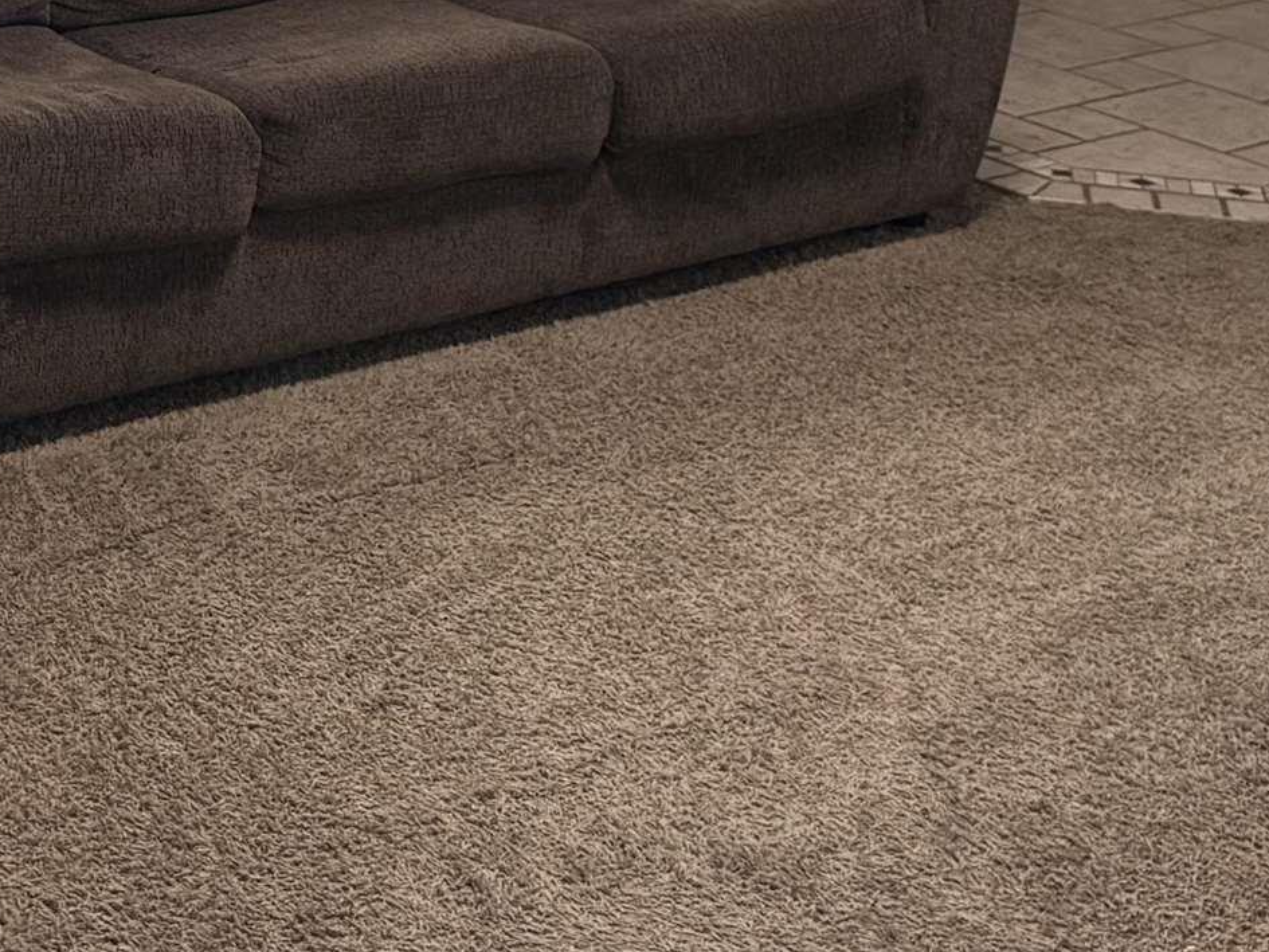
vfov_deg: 18.3
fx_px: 2860
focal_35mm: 78
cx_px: 193
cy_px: -46
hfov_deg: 24.5
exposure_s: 1/120
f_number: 1.78
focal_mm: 6.76
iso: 320
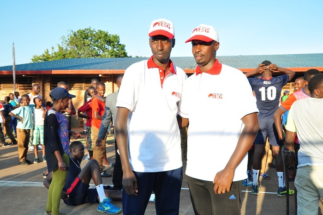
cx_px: 162
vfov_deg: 39.9
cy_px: 108
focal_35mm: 33
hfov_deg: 57.3
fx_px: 296
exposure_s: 1/400
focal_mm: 22
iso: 250
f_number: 4.5
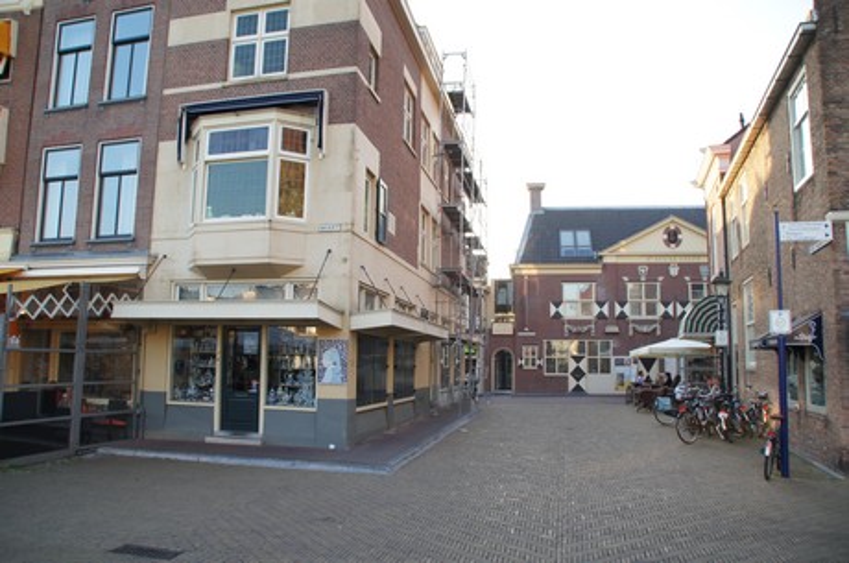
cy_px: 282
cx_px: 424
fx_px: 636
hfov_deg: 67.5
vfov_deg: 47.8
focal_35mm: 27
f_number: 5
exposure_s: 1/60
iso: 100
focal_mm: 18
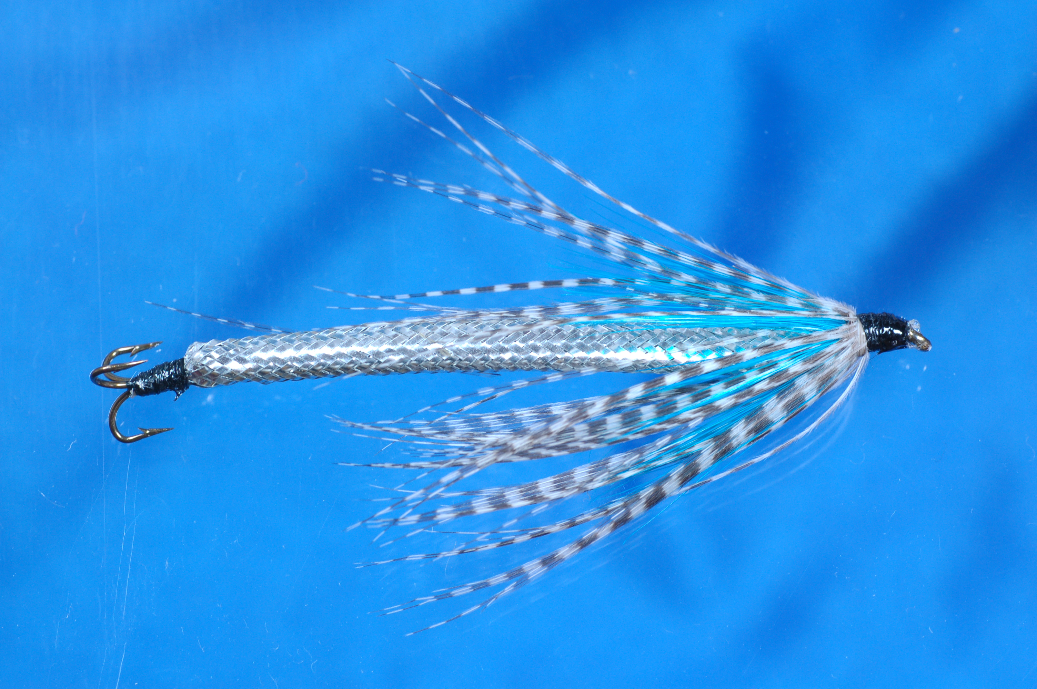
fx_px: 3022
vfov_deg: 13.0
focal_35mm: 105
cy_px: 344
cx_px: 518
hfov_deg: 19.5
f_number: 10
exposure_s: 1/10
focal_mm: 70
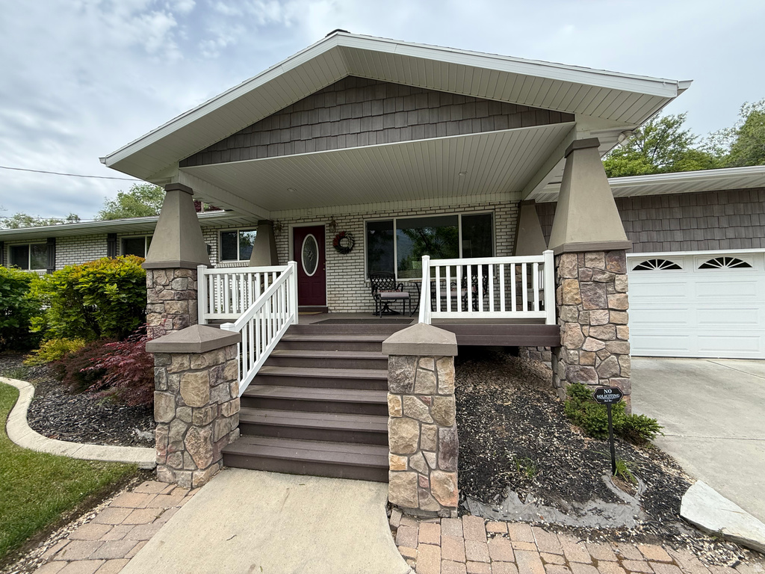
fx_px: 309
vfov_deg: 85.7
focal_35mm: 14
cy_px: 287
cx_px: 382
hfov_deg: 102.1
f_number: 2.2
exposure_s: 1/607
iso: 50
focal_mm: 2.22
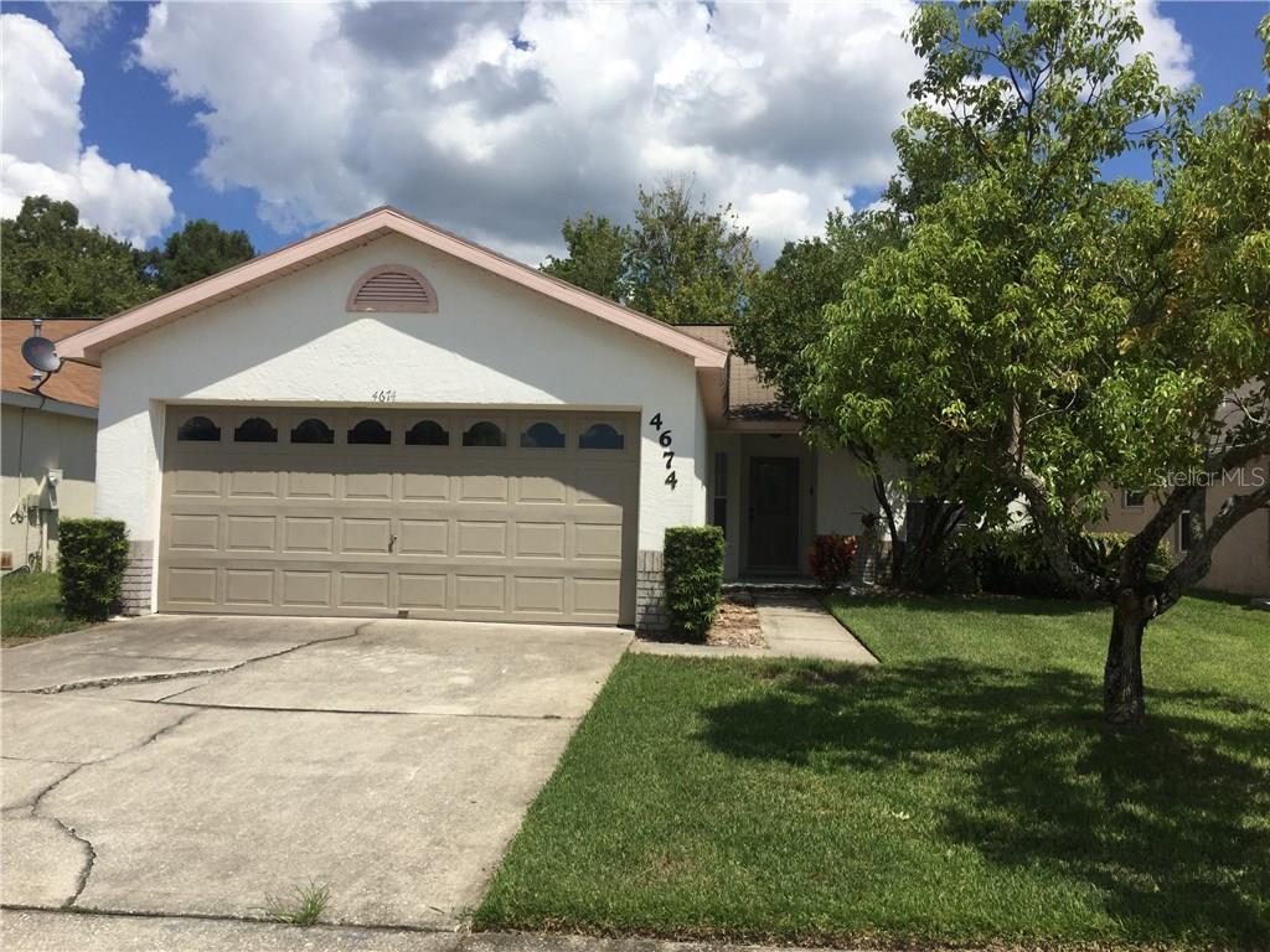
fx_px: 1064
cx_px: 635
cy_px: 476
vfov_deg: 48.2
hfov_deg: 61.7
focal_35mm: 29
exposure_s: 1/3049
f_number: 2.2
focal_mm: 4.15
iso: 32
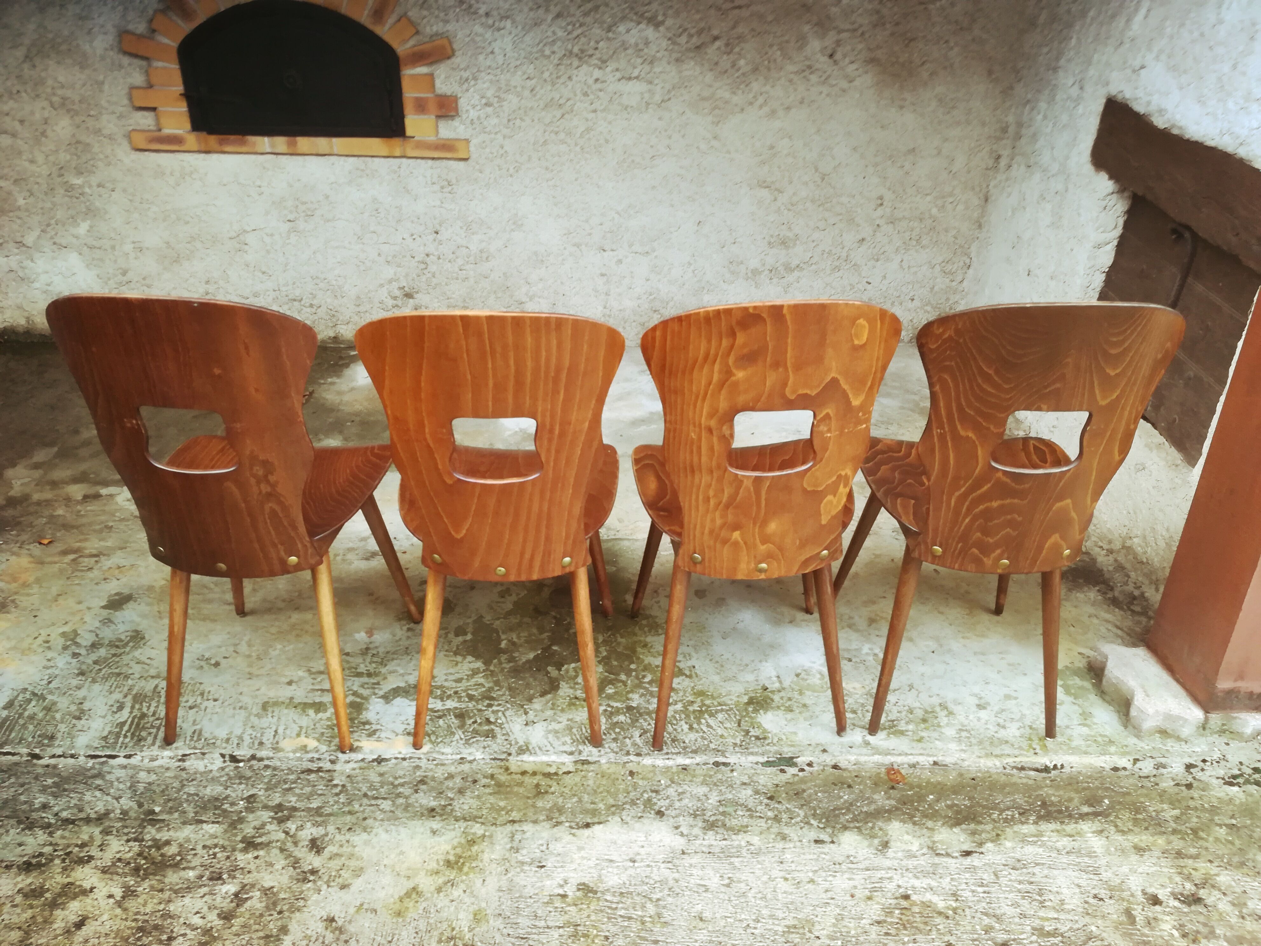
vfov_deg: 53.1
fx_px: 947
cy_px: 473
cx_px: 630
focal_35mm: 26
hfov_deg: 67.3
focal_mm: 3.83
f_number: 2.2
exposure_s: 1/33.3
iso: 250
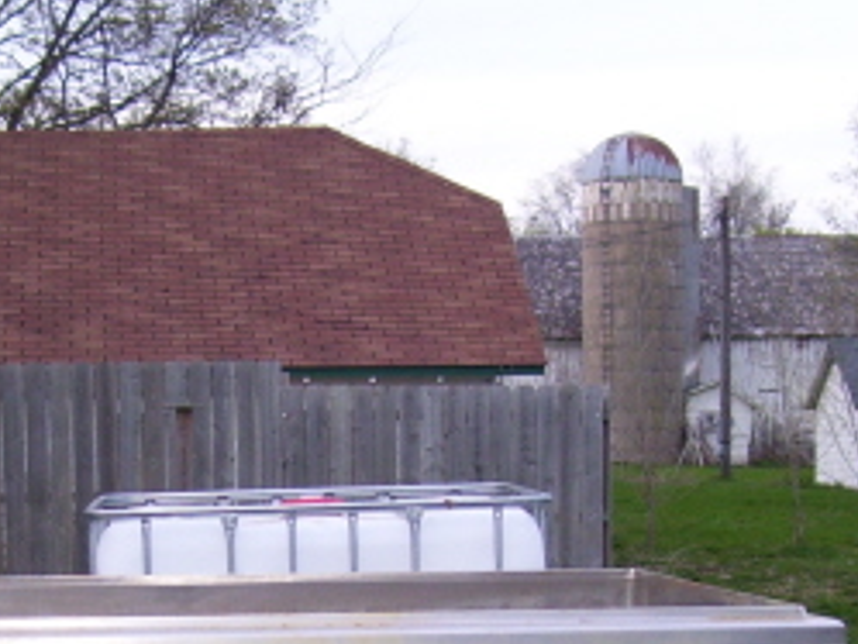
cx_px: 262
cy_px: 709
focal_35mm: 95
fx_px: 2356
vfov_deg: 15.2
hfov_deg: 20.5
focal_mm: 6
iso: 125
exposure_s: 1/60
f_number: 2.7
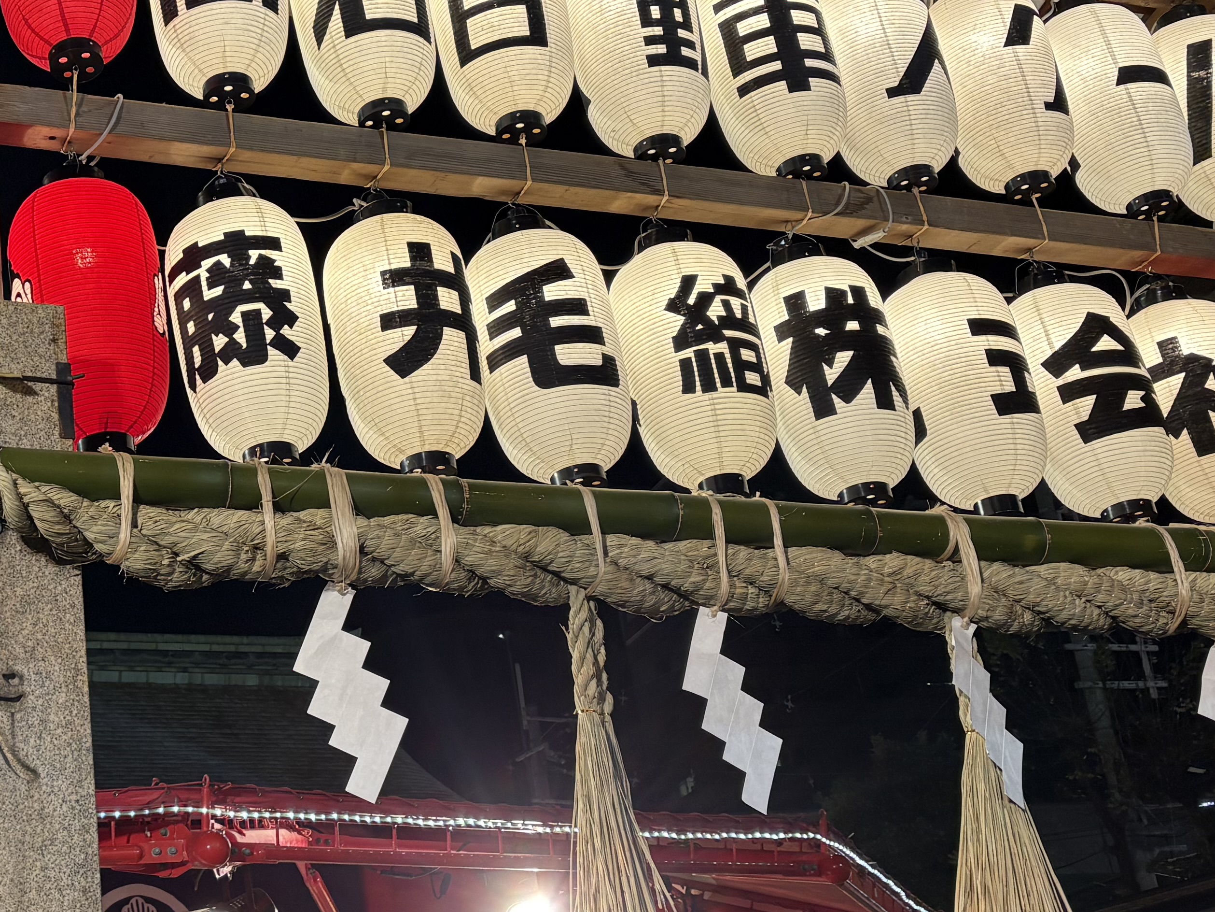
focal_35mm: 59
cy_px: 362
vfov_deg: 24.8
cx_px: 135
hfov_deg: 31.3
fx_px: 2071
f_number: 1.6
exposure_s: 1/60
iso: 100
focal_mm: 5.96
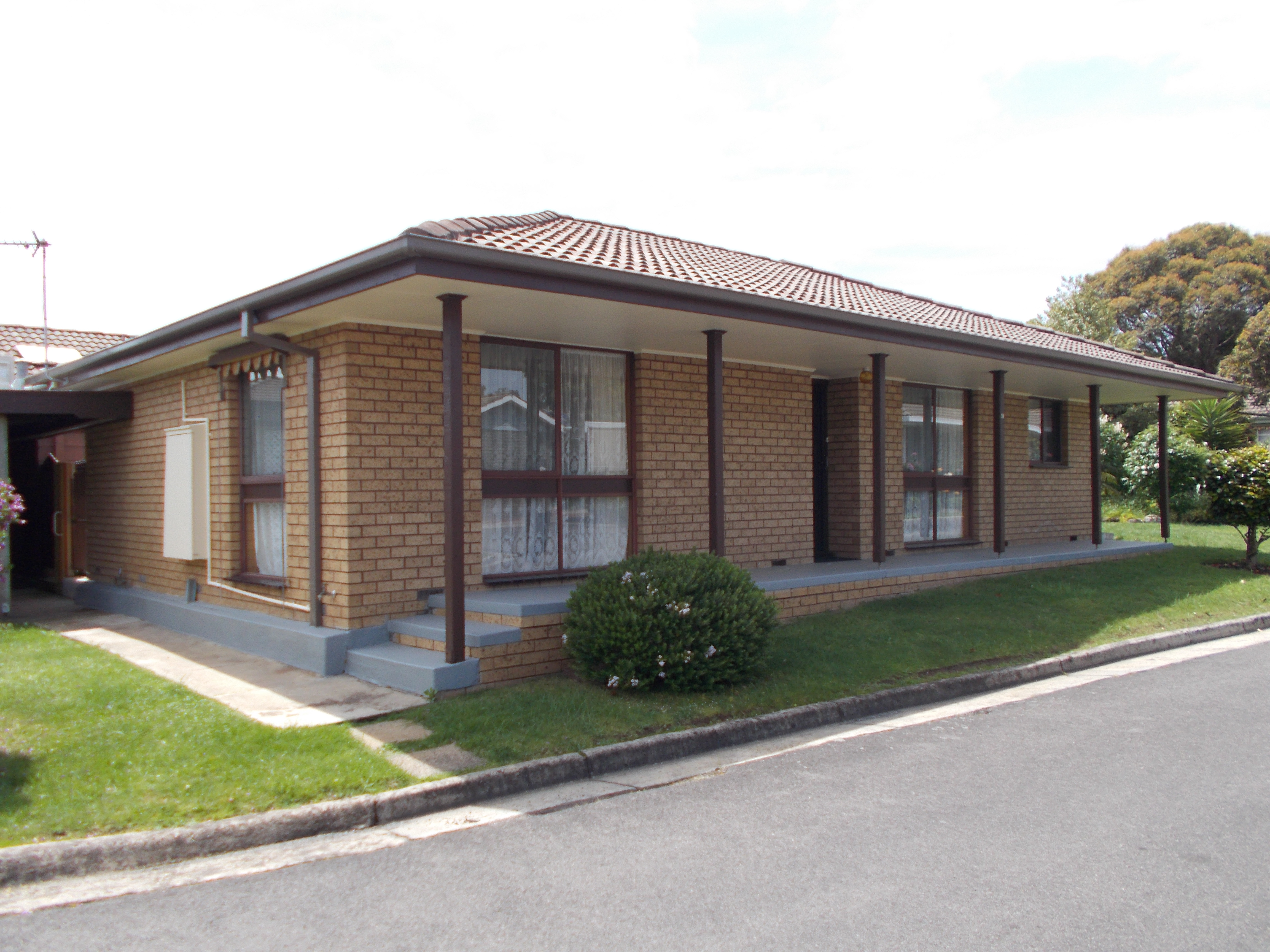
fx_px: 1101
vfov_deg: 46.8
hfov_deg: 60.0
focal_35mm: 30
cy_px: 476
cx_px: 635
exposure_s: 1/80
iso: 80
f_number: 8.6
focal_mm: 5.3
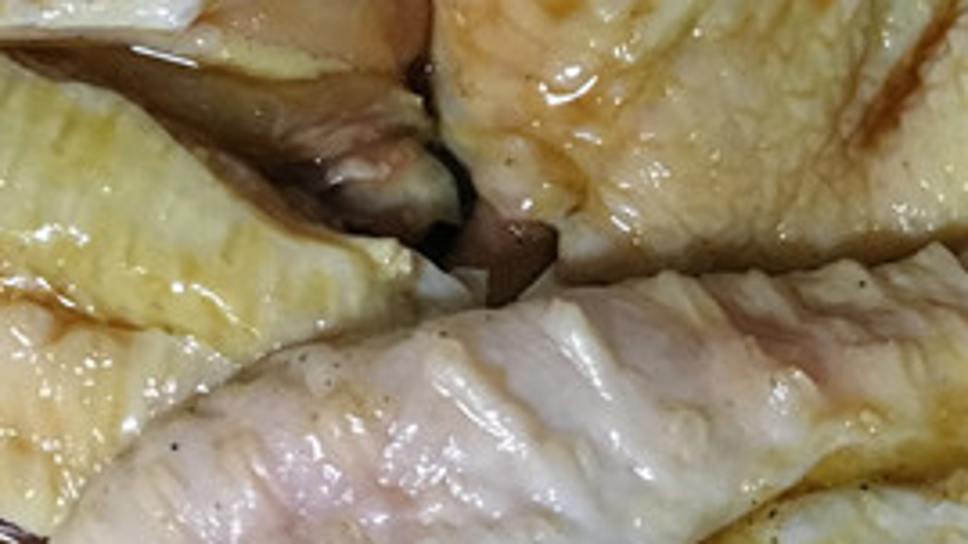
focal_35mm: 88
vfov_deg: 13.4
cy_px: -65
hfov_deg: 23.8
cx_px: 770
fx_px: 2258
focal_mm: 4.15
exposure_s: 1/17
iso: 250
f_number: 2.2
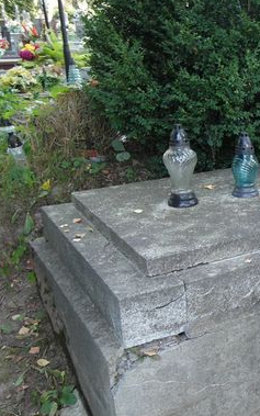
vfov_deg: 46.1
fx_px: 487
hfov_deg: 27.4
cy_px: 233
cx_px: 285
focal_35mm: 43
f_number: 2.5
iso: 120
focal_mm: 5.2
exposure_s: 1/45
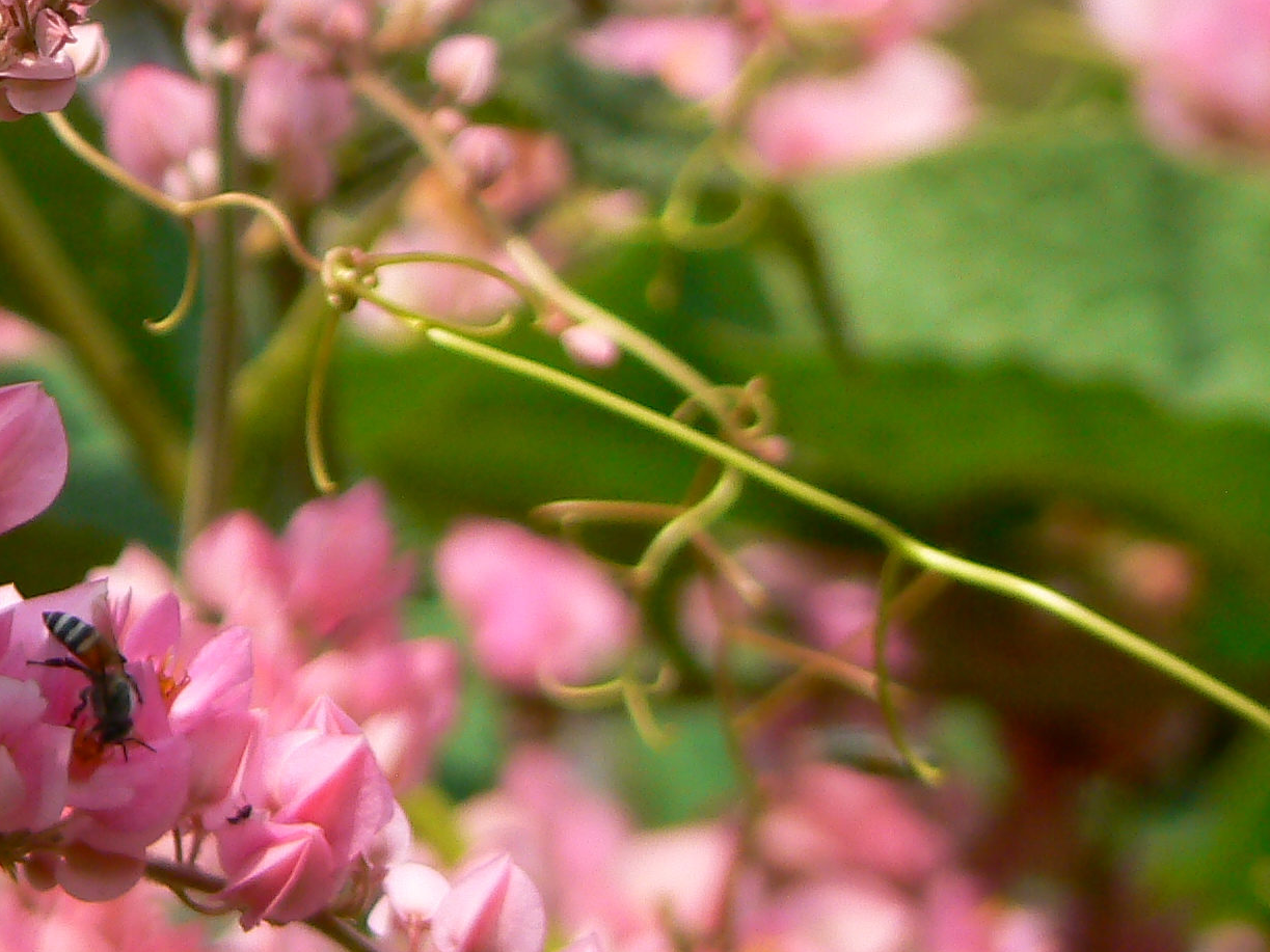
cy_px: -43
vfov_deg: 1.5
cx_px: -167
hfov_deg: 2.0
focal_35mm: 995
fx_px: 36501
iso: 80
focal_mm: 72
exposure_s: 1/250
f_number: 5.6
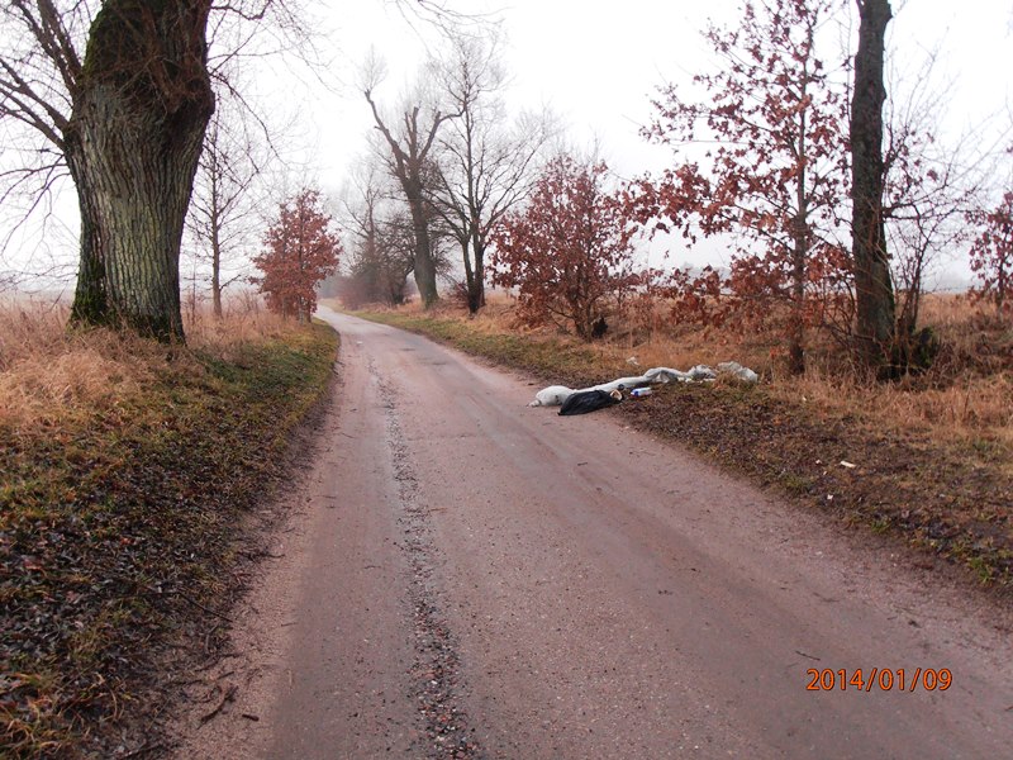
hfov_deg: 60.0
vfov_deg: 46.8
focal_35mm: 30
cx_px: 506
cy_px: 380
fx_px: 878
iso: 100
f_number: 3.5
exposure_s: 1/30
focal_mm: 5.25
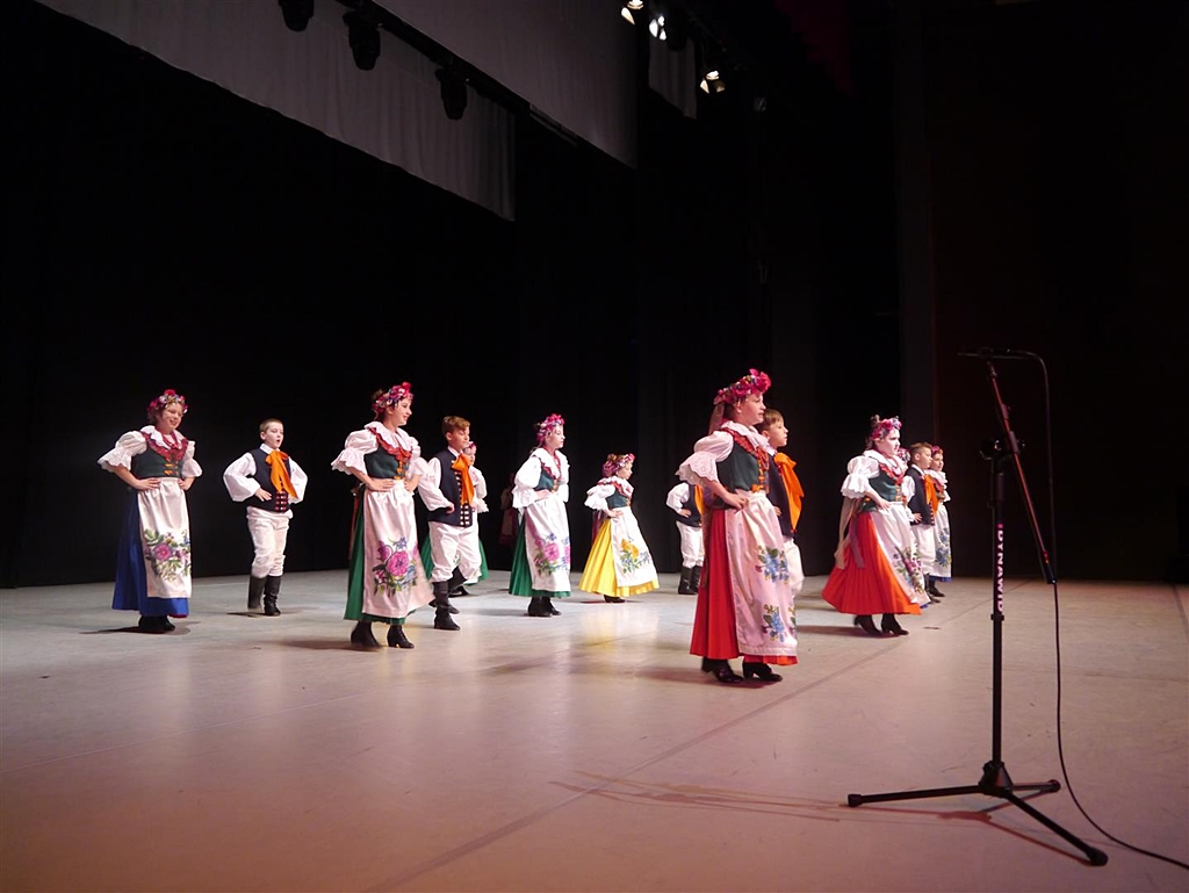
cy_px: 446
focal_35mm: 28
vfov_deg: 49.8
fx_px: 962
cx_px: 594
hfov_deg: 63.4
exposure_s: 1/40
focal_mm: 14
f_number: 3.5
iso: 800
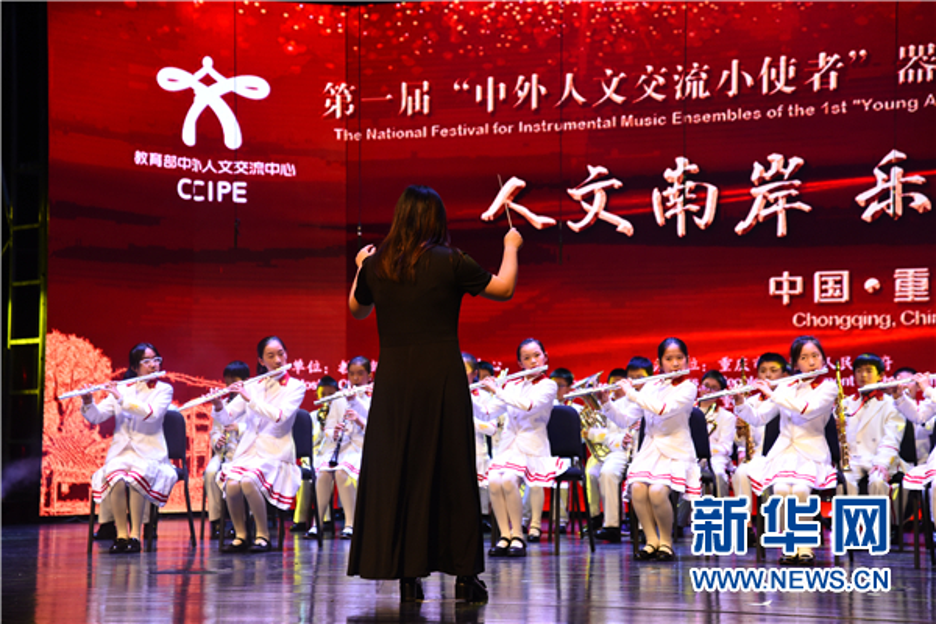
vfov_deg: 16.1
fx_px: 2210
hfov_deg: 23.9
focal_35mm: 85
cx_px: 468
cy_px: 312
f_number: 4.5
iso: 1250
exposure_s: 1/100
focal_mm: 85
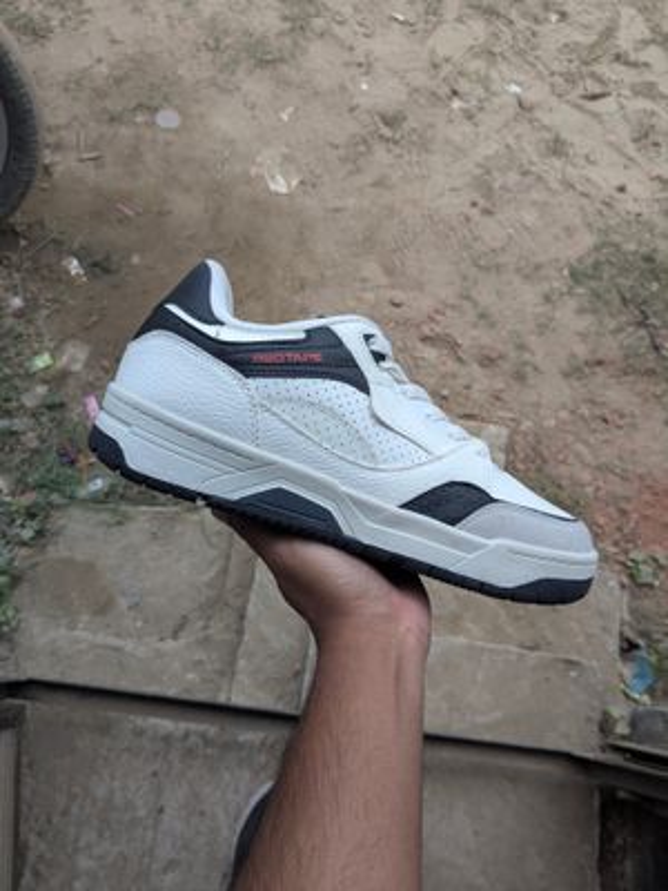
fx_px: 695
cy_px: 446
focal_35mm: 27
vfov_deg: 65.3
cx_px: 334
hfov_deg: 51.4
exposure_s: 1/99.9
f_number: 1.73
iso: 99
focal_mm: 4.38
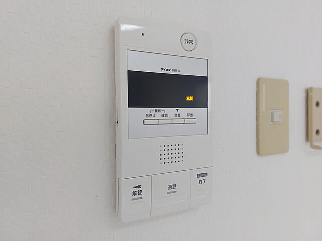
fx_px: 223
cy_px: 120
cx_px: 161
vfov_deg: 56.8
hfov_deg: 71.6
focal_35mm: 24
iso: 40
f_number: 1.8
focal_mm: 5.23
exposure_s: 1/24
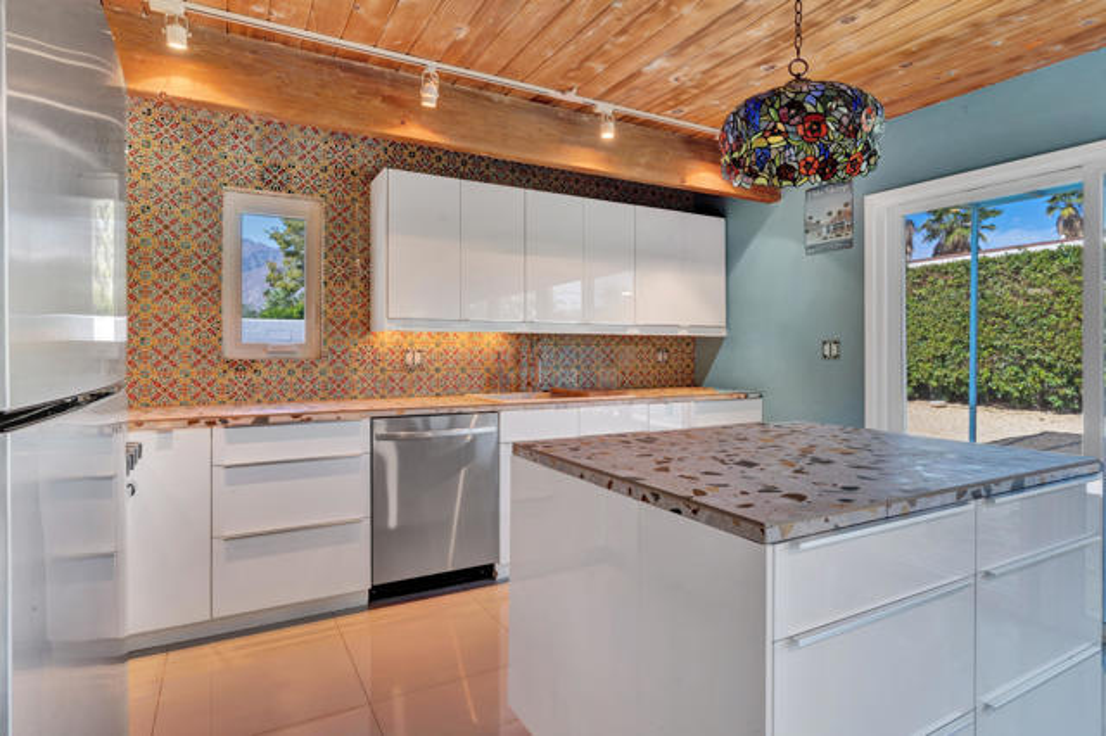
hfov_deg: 90.0
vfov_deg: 67.3
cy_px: 368
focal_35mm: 18
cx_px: 553
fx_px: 553
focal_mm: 18
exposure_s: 1/4
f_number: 11
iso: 100
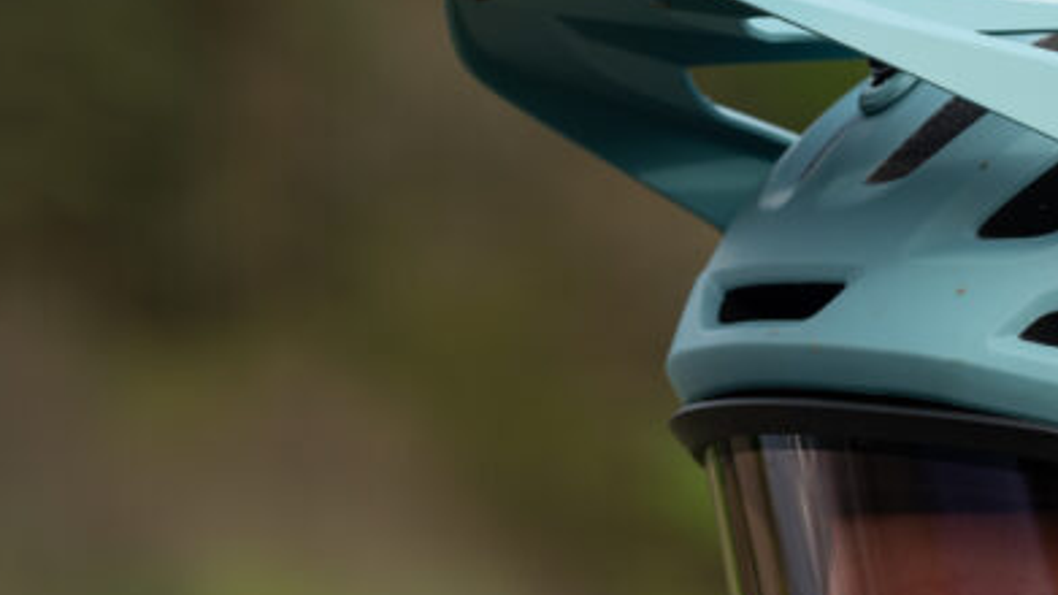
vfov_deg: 4.2
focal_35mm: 291
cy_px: 594
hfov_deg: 7.4
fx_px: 8164
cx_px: 1250
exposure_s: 1/250
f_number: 5
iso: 100
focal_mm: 110
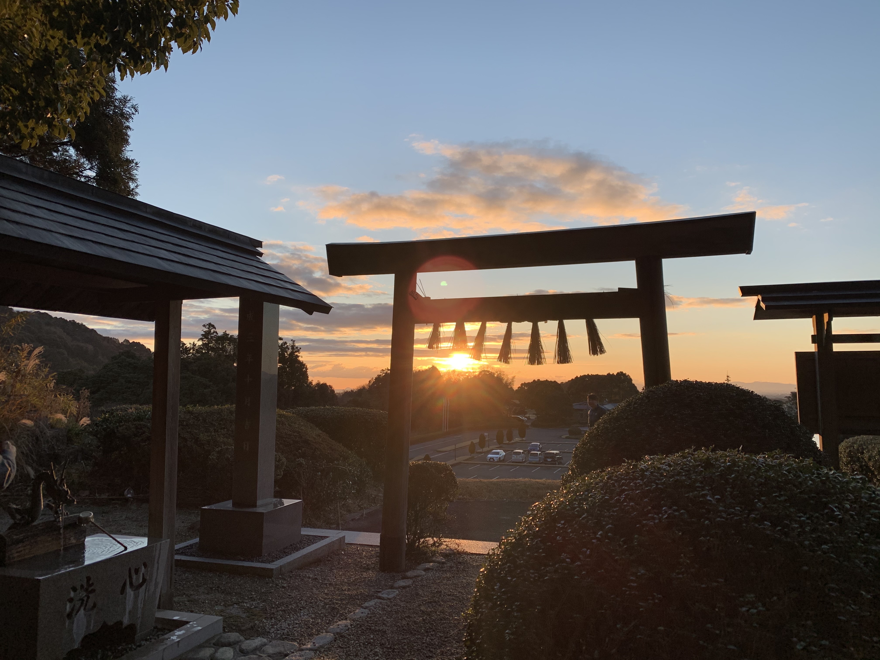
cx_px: 440
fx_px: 661
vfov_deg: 53.1
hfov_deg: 67.3
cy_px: 330
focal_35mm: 26
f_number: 1.8
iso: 25
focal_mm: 4.25
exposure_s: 1/1043
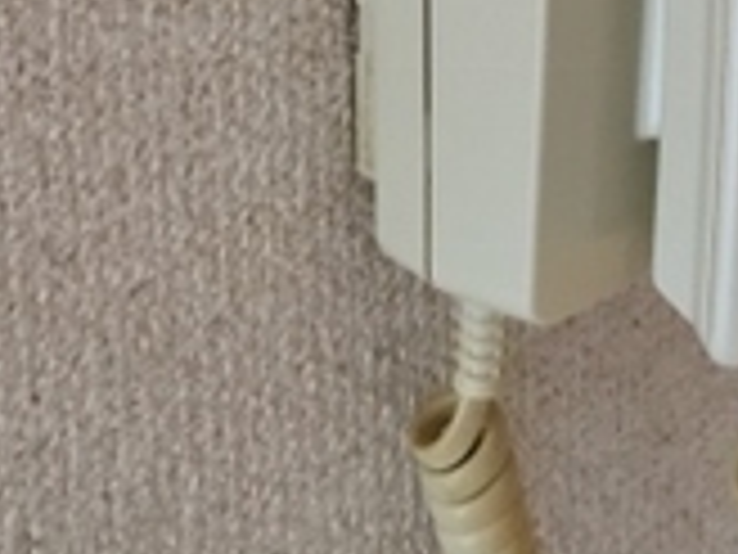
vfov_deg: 12.0
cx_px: 590
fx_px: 2409
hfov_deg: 17.3
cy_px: -477
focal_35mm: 113
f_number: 2.2
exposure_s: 1/40
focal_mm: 4.15
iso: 40
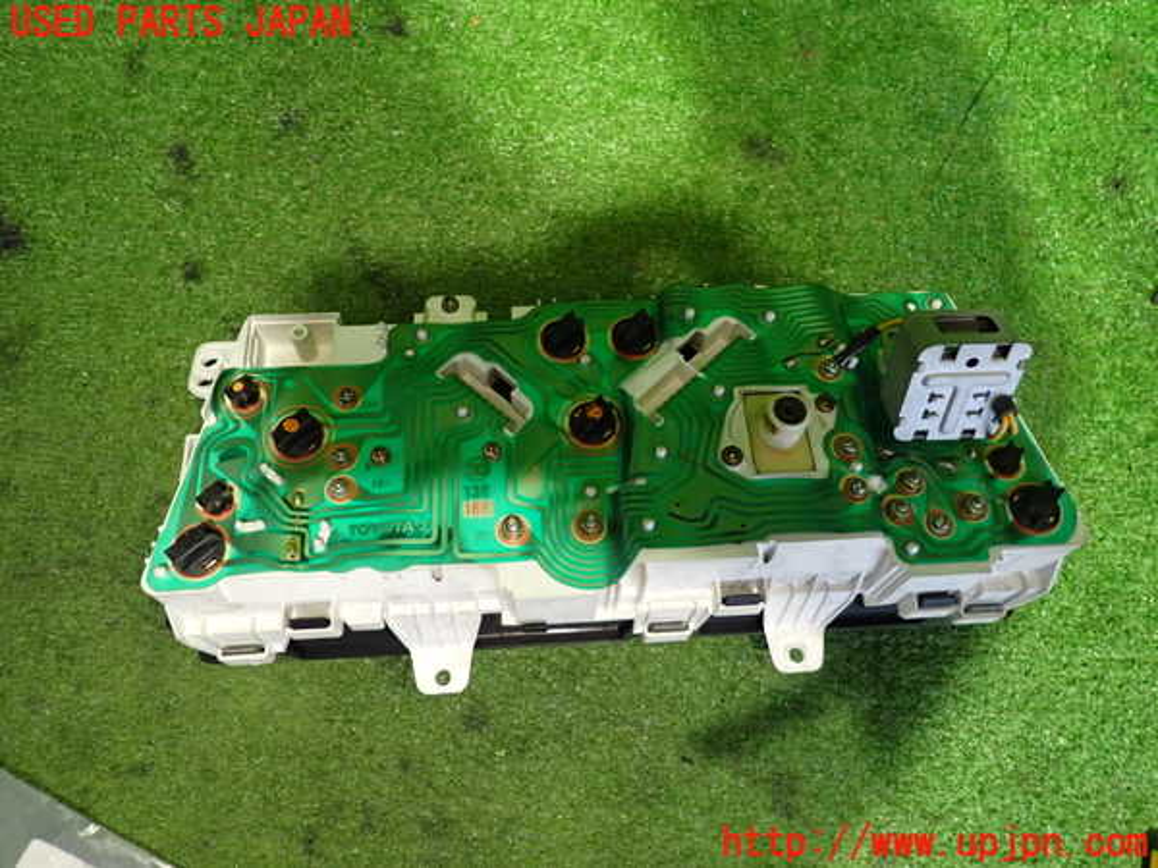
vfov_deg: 54.9
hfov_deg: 69.4
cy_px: 434
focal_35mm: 25
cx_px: 579
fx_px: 836
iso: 800
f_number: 2
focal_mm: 4.5
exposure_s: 1/30
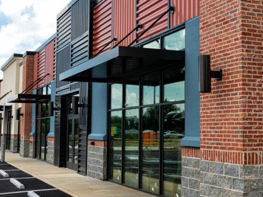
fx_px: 410
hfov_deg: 35.5
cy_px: 99
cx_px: 132
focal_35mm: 54
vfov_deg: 27.0
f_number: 9.5
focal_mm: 38
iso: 800
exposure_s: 1/350
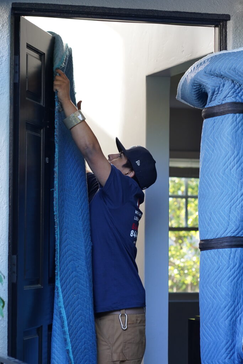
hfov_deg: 10.8
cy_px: 182
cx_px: 122
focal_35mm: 127
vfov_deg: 16.1
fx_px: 1285
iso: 800
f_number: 4
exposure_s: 1/160
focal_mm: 85
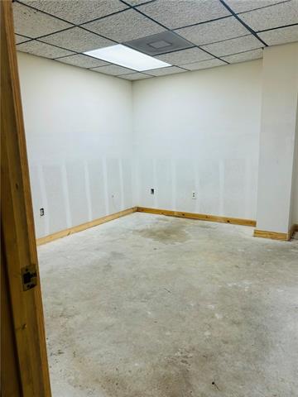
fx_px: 298
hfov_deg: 53.1
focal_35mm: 26
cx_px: 149
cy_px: 198
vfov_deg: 67.3
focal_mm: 5.7
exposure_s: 1/170
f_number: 1.5
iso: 40
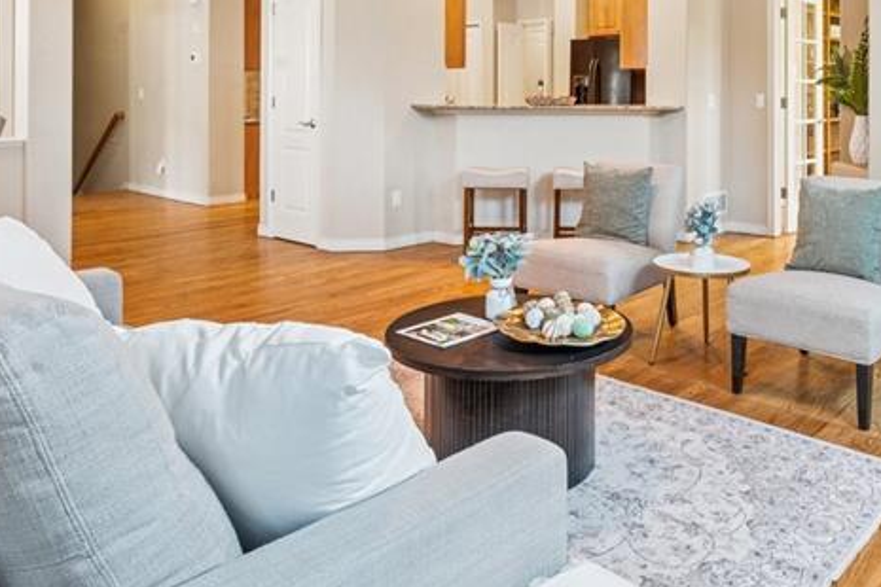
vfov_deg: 37.9
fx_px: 808
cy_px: 85
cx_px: 584
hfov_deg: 56.1
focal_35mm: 33
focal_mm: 15
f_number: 11
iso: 100
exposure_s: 2
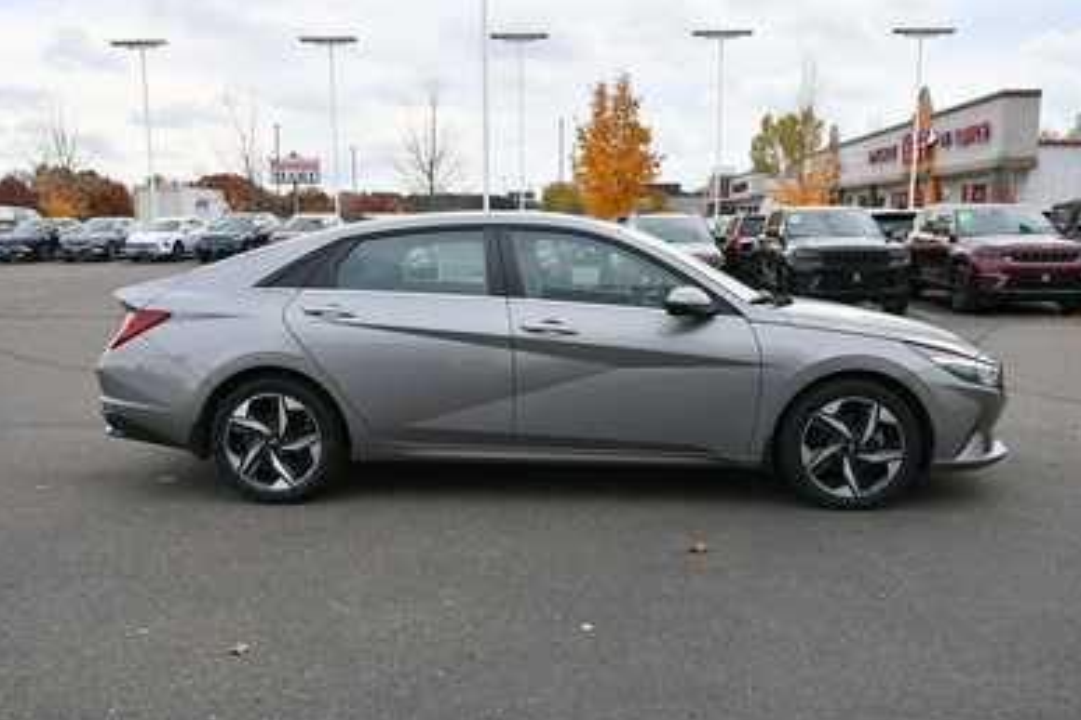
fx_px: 931
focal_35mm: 31
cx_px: 550
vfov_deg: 42.3
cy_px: 367
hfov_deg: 60.3
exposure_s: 1/250
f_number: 7.1
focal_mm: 20
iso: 200
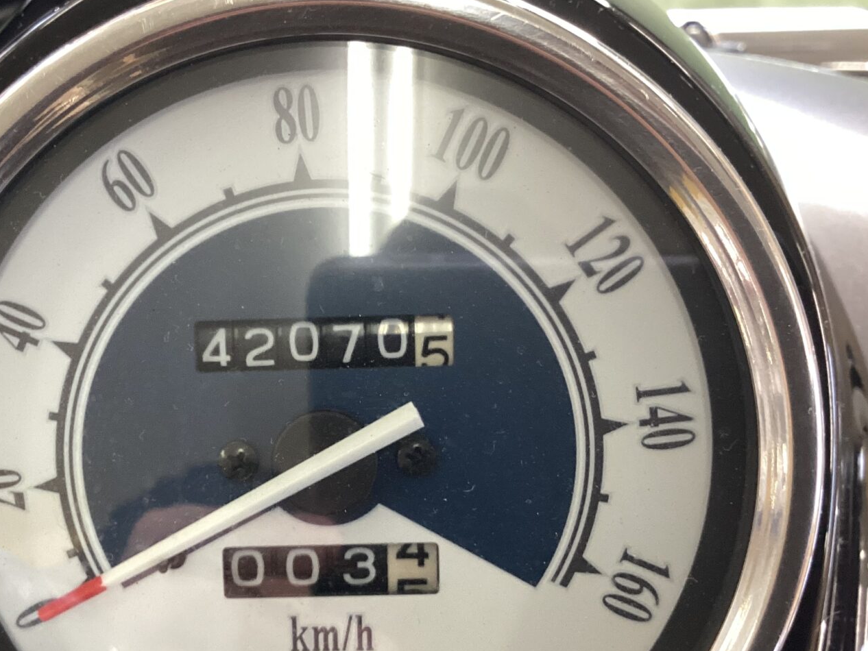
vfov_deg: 30.6
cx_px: 304
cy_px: 445
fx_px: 1179
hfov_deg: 40.0
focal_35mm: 47
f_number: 2.4
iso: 200
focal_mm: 3.3
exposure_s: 1/60
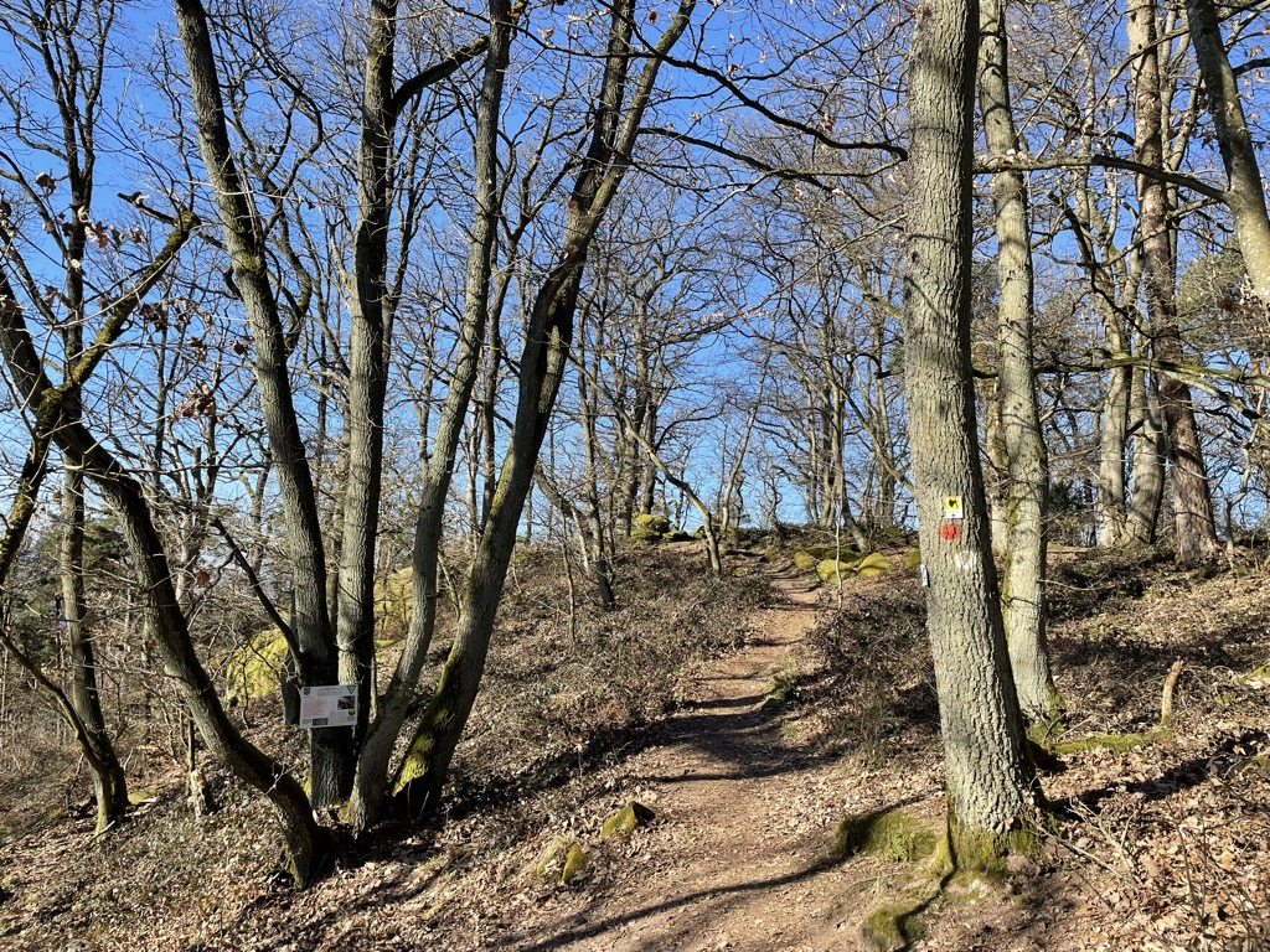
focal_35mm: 26
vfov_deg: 53.1
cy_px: 476
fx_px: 954
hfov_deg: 67.3
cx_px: 635
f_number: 1.6
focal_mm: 4.2
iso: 32
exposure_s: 1/1159
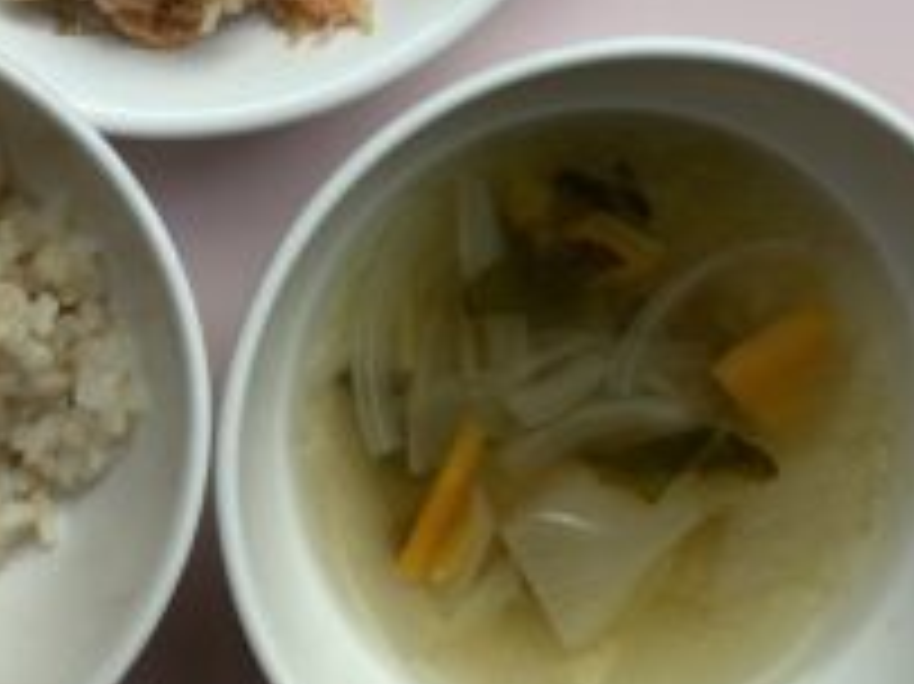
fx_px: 1689
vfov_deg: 22.1
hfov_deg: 29.6
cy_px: 16
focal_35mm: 64
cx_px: 176
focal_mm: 4.25
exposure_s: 1/213
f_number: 1.8
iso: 25
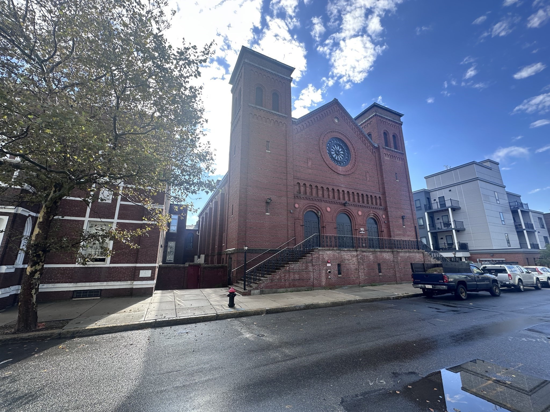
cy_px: 206
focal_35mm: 14
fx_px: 222
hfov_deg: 102.1
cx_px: 275
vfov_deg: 85.7
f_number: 2.2
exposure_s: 1/543
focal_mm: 2.22
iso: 40
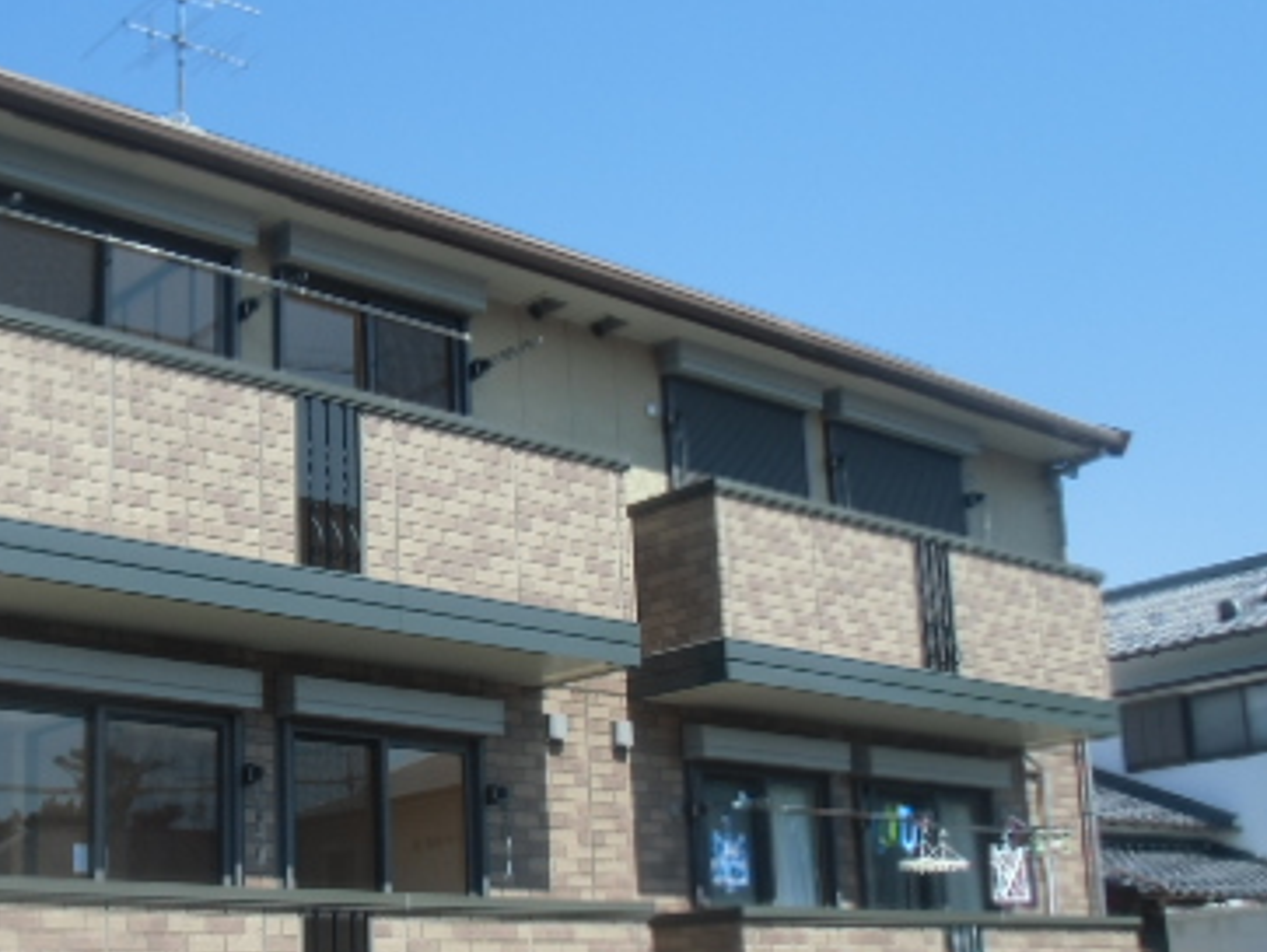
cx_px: 318
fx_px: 1941
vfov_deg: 27.3
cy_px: 668
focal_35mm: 53
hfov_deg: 35.4
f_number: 3.5
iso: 64
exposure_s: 1/500
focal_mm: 5.36
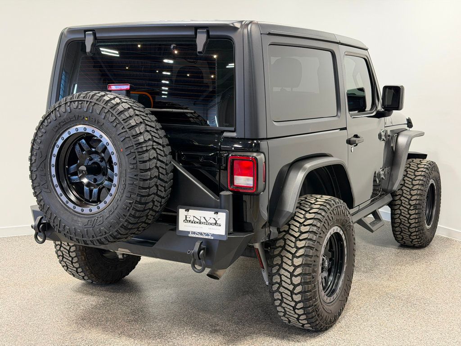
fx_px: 639
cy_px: 173
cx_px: 230
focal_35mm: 48
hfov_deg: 39.7
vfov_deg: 30.3
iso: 160
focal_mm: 6.76
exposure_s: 1/120
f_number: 1.78
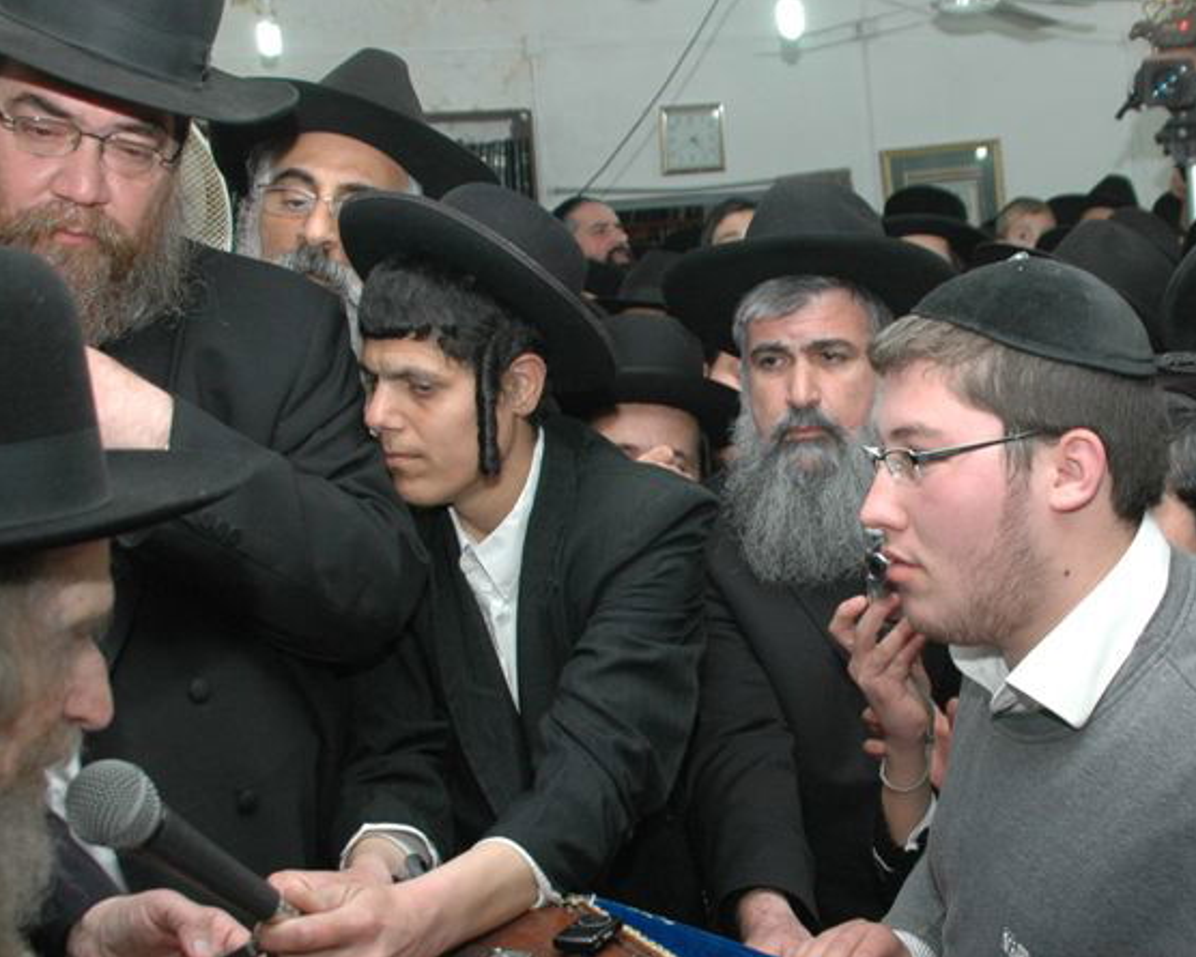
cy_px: 608
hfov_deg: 32.8
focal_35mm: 57
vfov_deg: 26.6
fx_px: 2018
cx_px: 787
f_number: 5
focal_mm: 22
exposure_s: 1/60
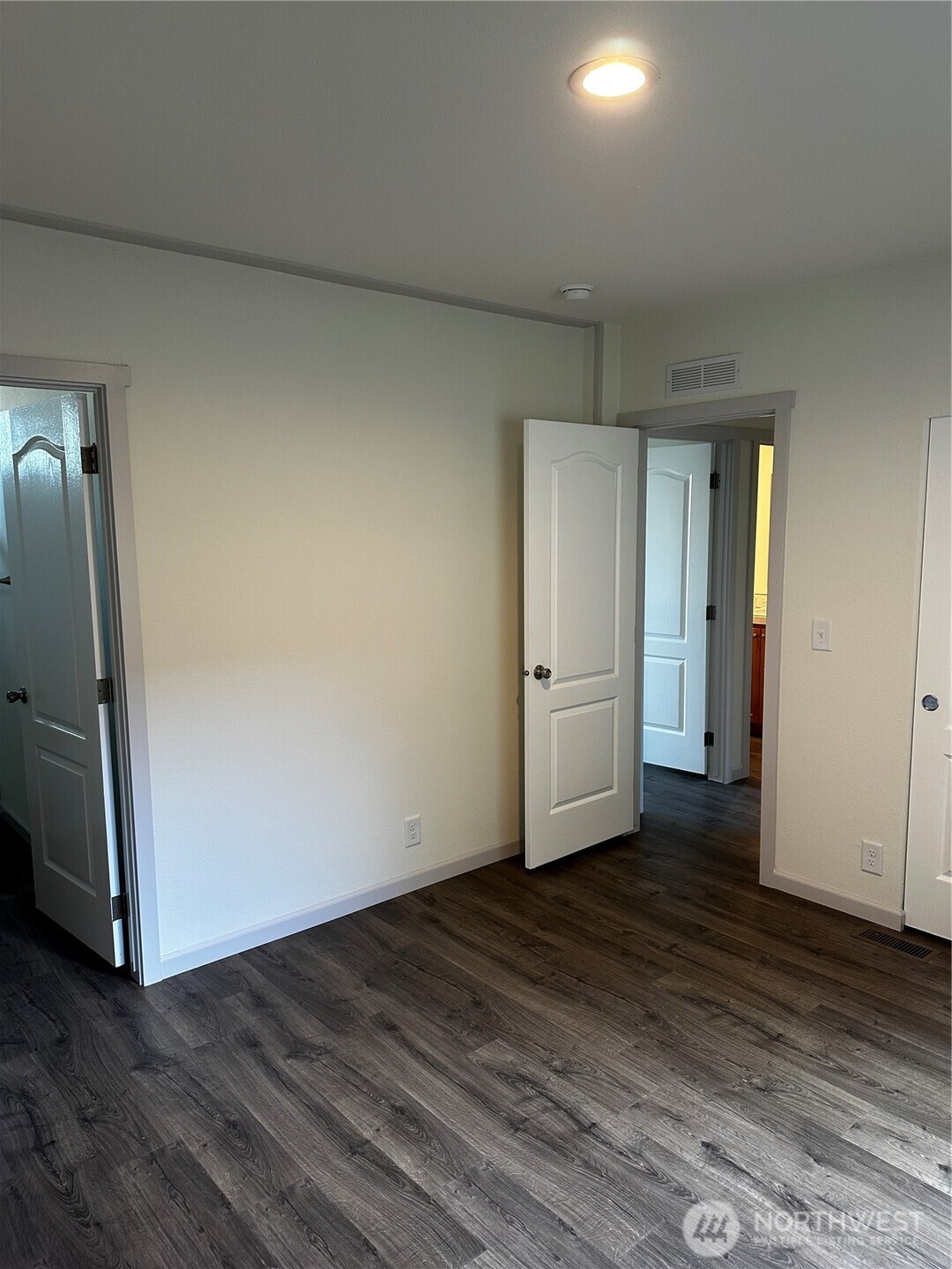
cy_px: 634
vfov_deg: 71.6
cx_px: 476
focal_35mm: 24
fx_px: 880
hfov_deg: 56.8
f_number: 1.78
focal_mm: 6.86
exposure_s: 1/60
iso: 160
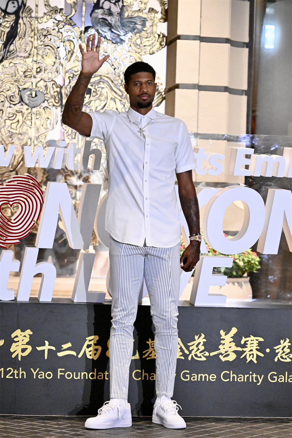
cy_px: 219
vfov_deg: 19.8
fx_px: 1252
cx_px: 146
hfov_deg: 13.3
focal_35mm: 103
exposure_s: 1/125
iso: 12800
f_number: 4
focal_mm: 103
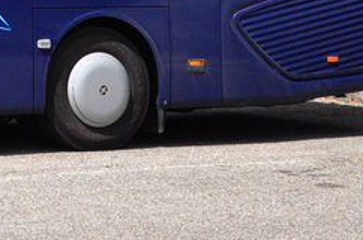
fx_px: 1574
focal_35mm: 156
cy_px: -238
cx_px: -366
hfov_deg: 11.8
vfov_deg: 8.3
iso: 500
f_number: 4
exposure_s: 1/2500
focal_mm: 21
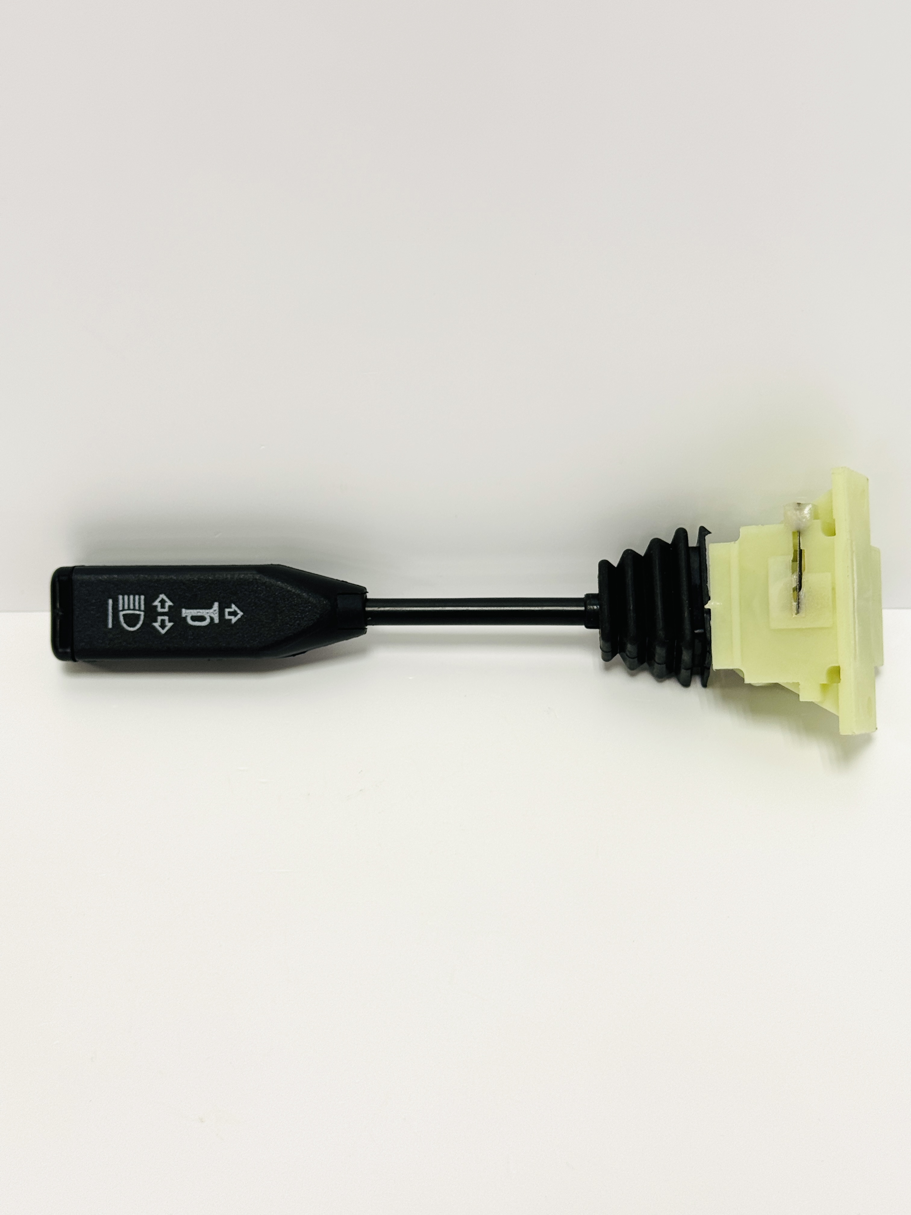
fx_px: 1684
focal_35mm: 48
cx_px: 456
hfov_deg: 30.3
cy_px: 608
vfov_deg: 39.7
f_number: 1.78
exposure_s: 1/100
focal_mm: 6.76
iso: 50
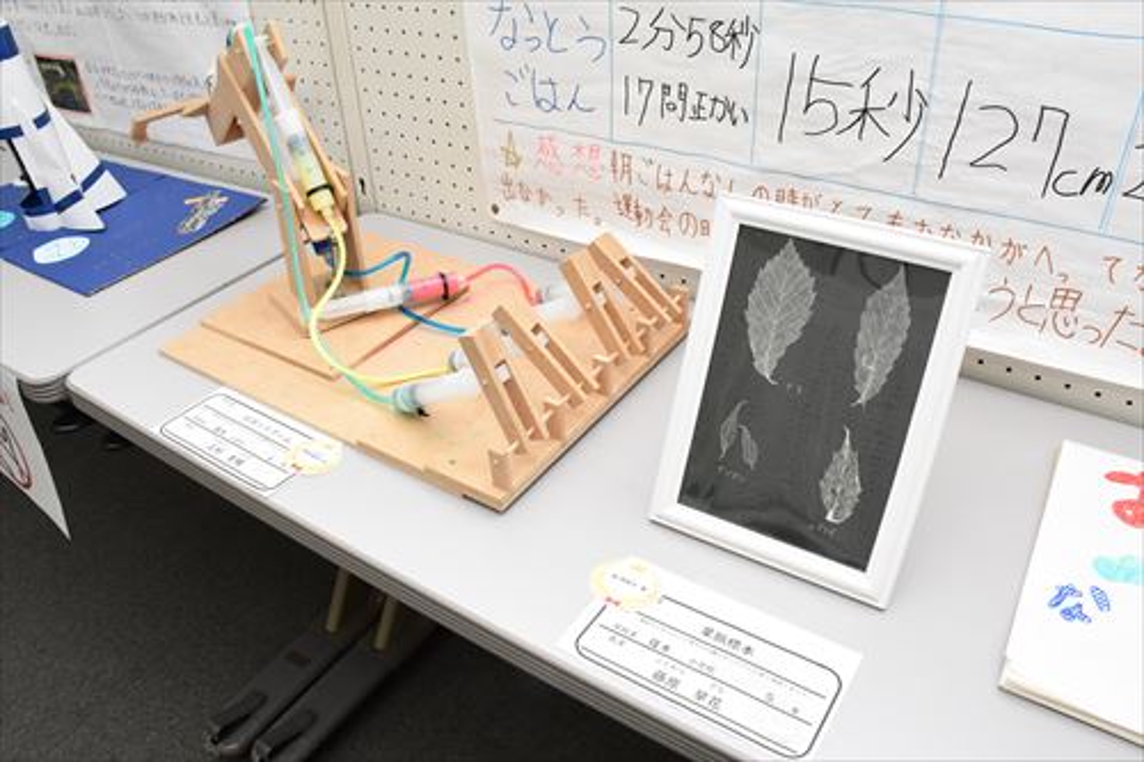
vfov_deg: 47.9
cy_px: 381
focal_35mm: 27
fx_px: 858
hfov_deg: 67.4
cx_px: 572
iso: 1600
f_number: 13
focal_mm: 18
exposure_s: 1/250
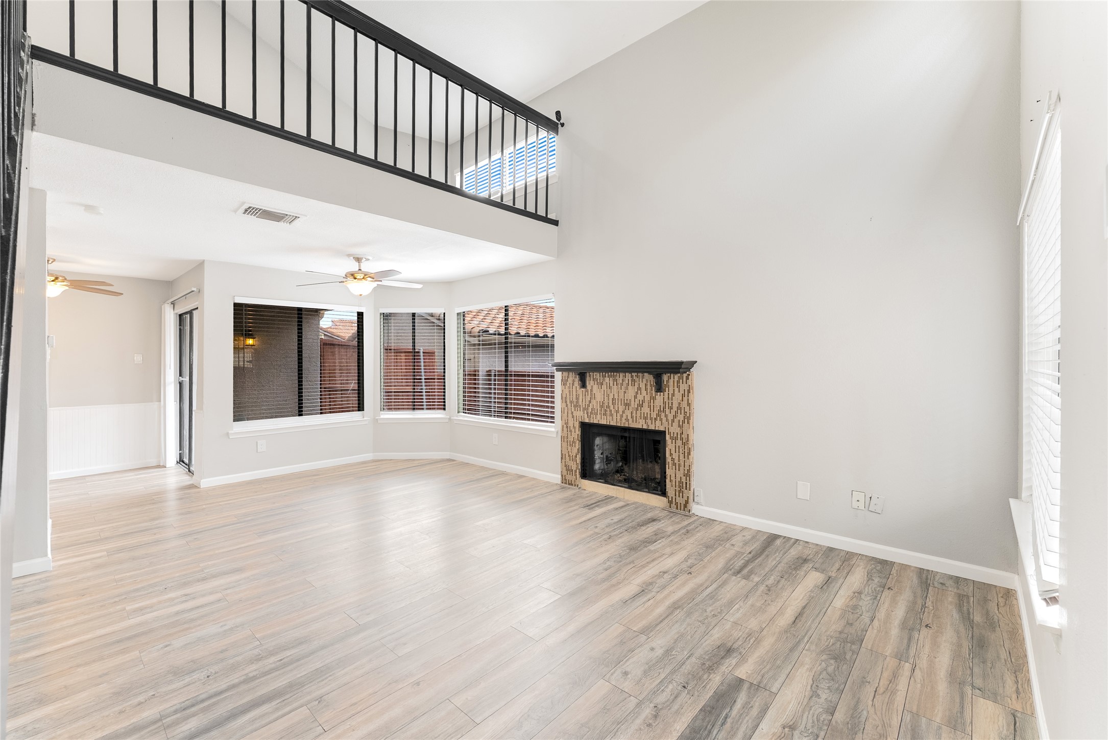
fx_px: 431
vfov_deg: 81.3
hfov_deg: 104.2
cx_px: 554
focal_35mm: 14
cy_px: 370
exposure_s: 1/50
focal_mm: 14
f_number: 7.1
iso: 400
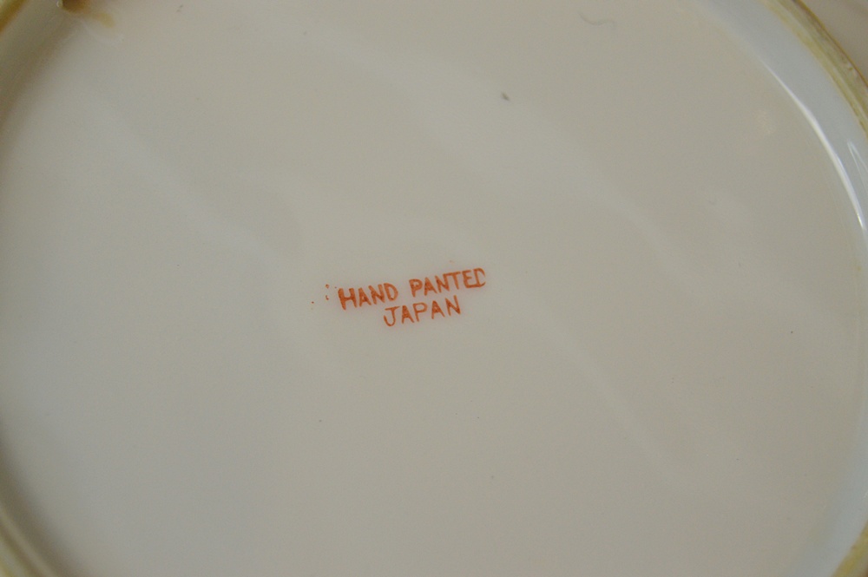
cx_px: 434
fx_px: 1987
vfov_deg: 16.5
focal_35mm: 82
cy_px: 288
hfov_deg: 24.6
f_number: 5.6
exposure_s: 1/60
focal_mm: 55
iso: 720
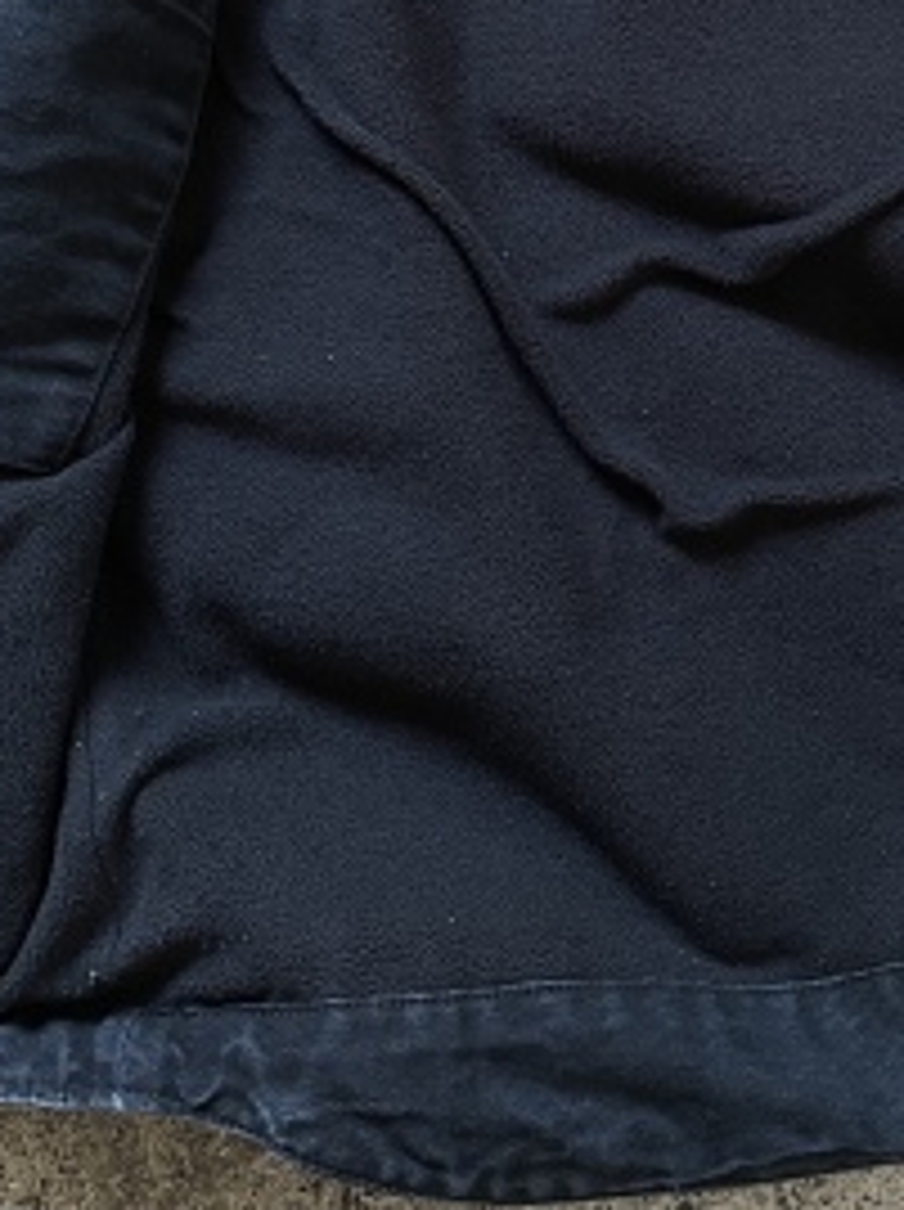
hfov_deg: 24.8
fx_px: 2024
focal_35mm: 58
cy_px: 31
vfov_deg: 31.1
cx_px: 726
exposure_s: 1/57
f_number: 1.6
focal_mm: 4.2
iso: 500
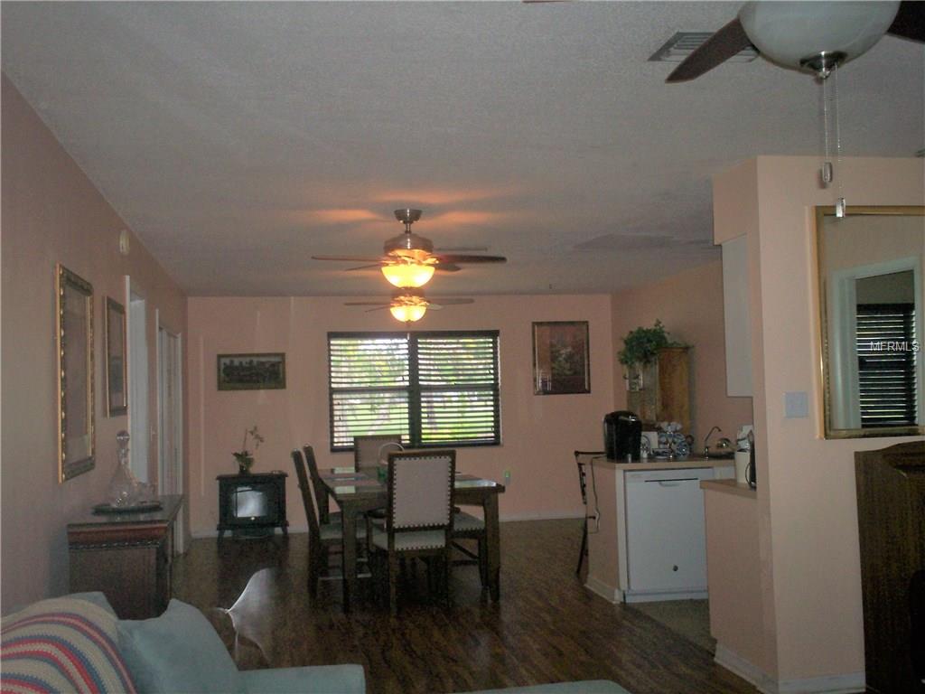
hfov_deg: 51.4
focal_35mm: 36
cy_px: 347
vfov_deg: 39.7
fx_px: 962
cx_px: 462
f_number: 4.5
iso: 140
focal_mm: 6
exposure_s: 1/60
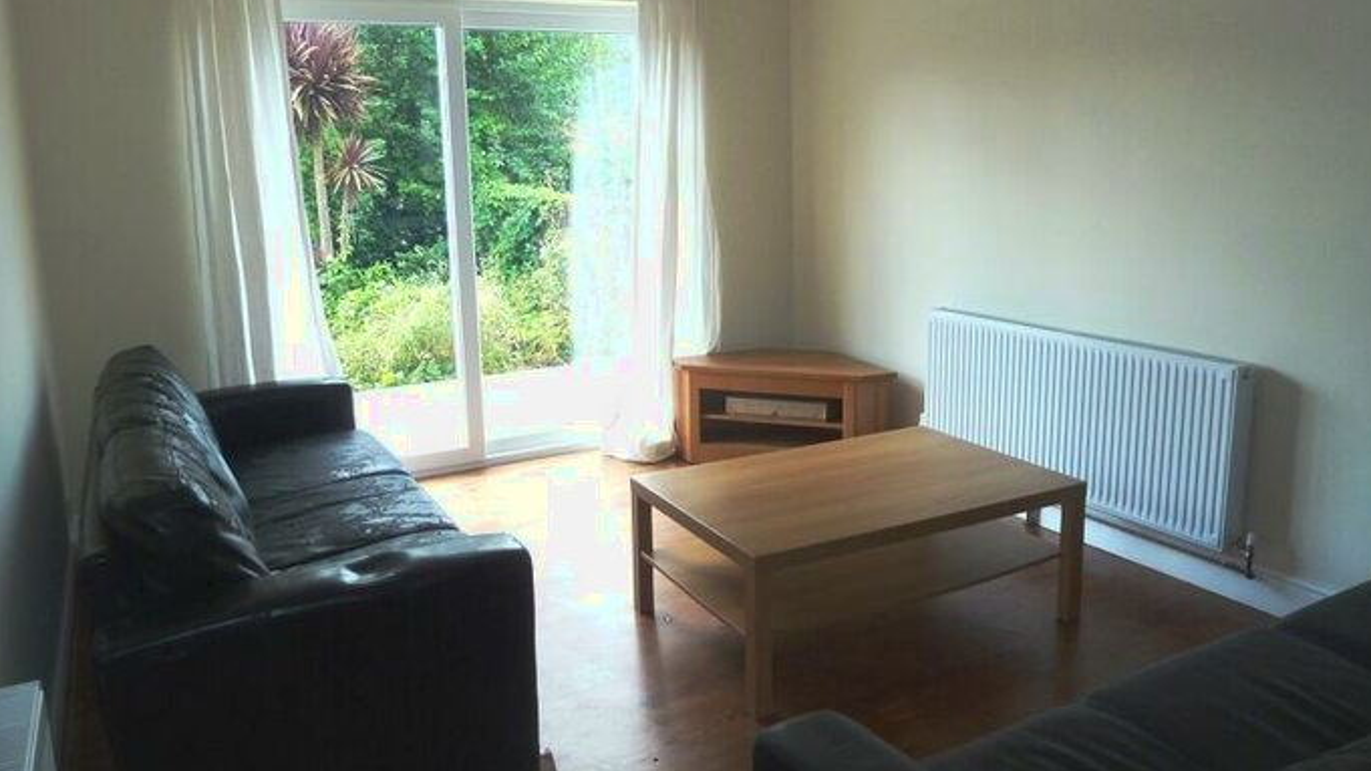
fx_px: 1018
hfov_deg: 67.9
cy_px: 335
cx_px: 687
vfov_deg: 41.4
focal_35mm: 28
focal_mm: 4.1
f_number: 3.3
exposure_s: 1/60
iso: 100
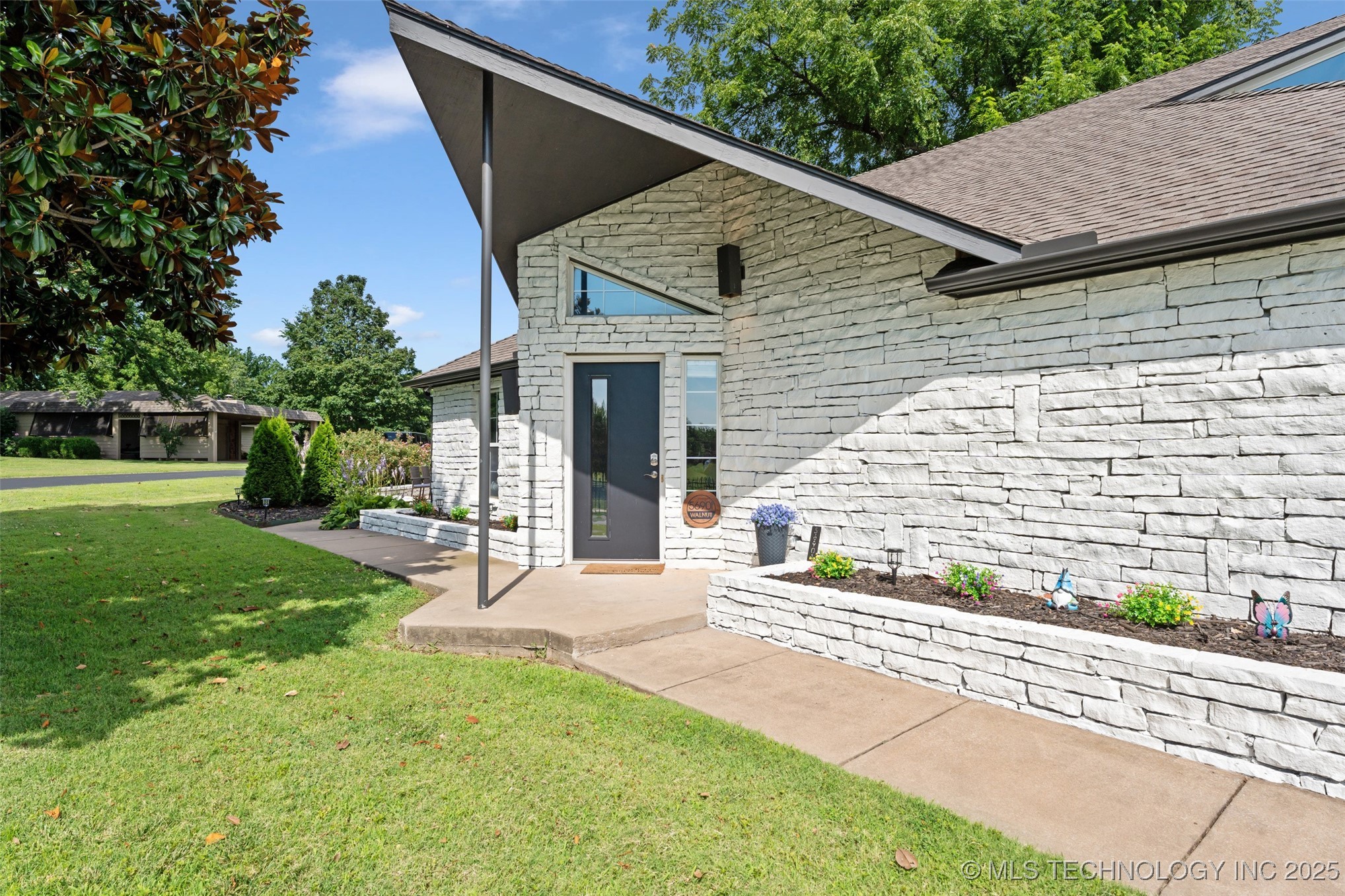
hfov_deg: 86.9
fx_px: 710
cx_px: 672
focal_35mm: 19
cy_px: 448
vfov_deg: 64.5
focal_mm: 19
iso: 250
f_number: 9
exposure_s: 1/800
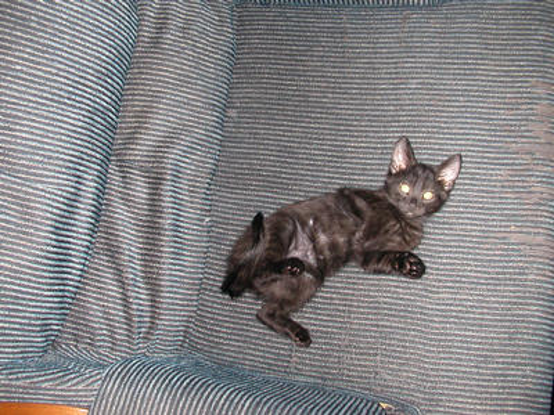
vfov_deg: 38.7
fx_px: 592
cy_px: 208
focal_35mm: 37
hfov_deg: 50.1
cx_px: 277
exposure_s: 1/59.9
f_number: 2.7
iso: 117
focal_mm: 5.6
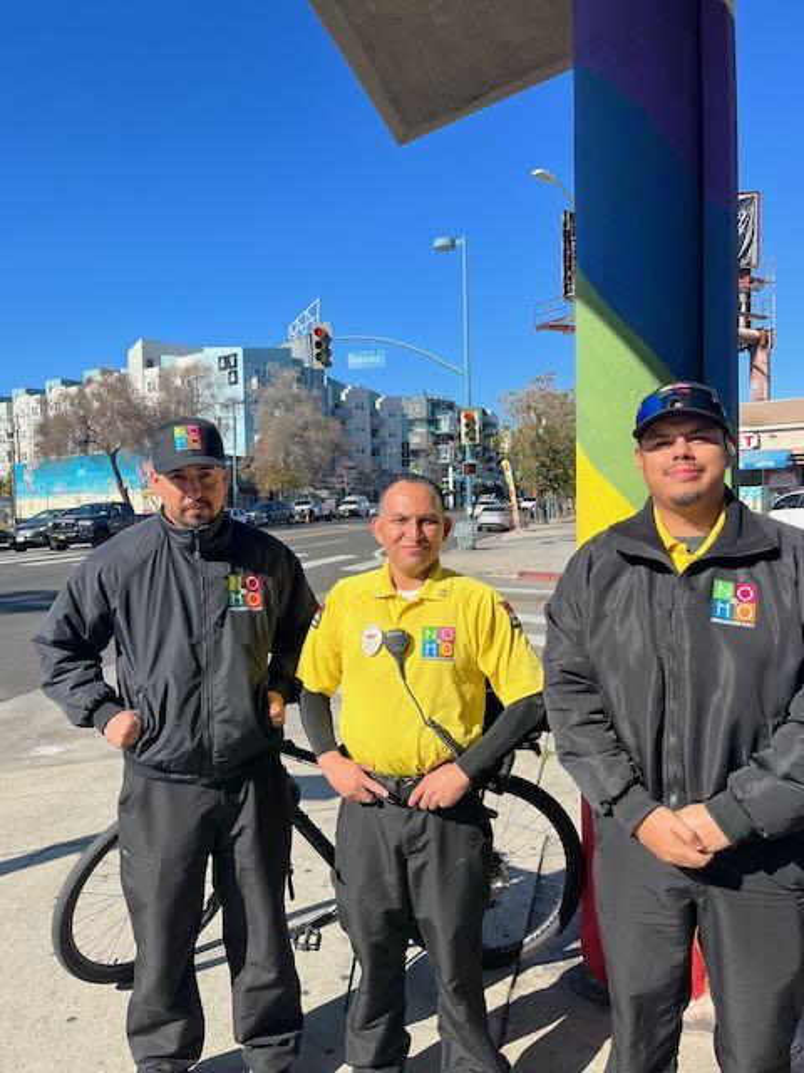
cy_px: 536
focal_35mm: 26
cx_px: 402
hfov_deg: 53.1
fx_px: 805
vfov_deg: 67.3
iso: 50
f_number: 1.6
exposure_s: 1/2899
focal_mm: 5.1
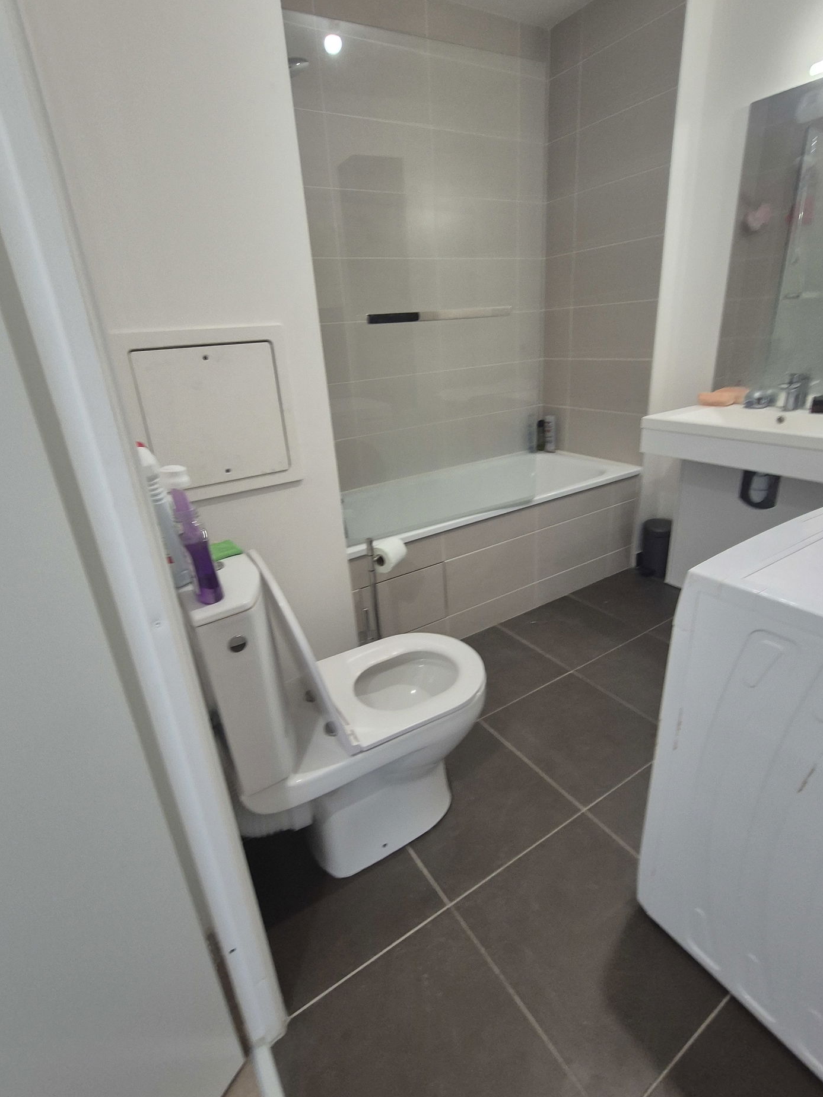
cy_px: 542
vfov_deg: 98.2
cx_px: 398
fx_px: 475
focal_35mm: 15
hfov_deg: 81.7
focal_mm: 2.2
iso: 320
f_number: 2.2
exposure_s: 1/50
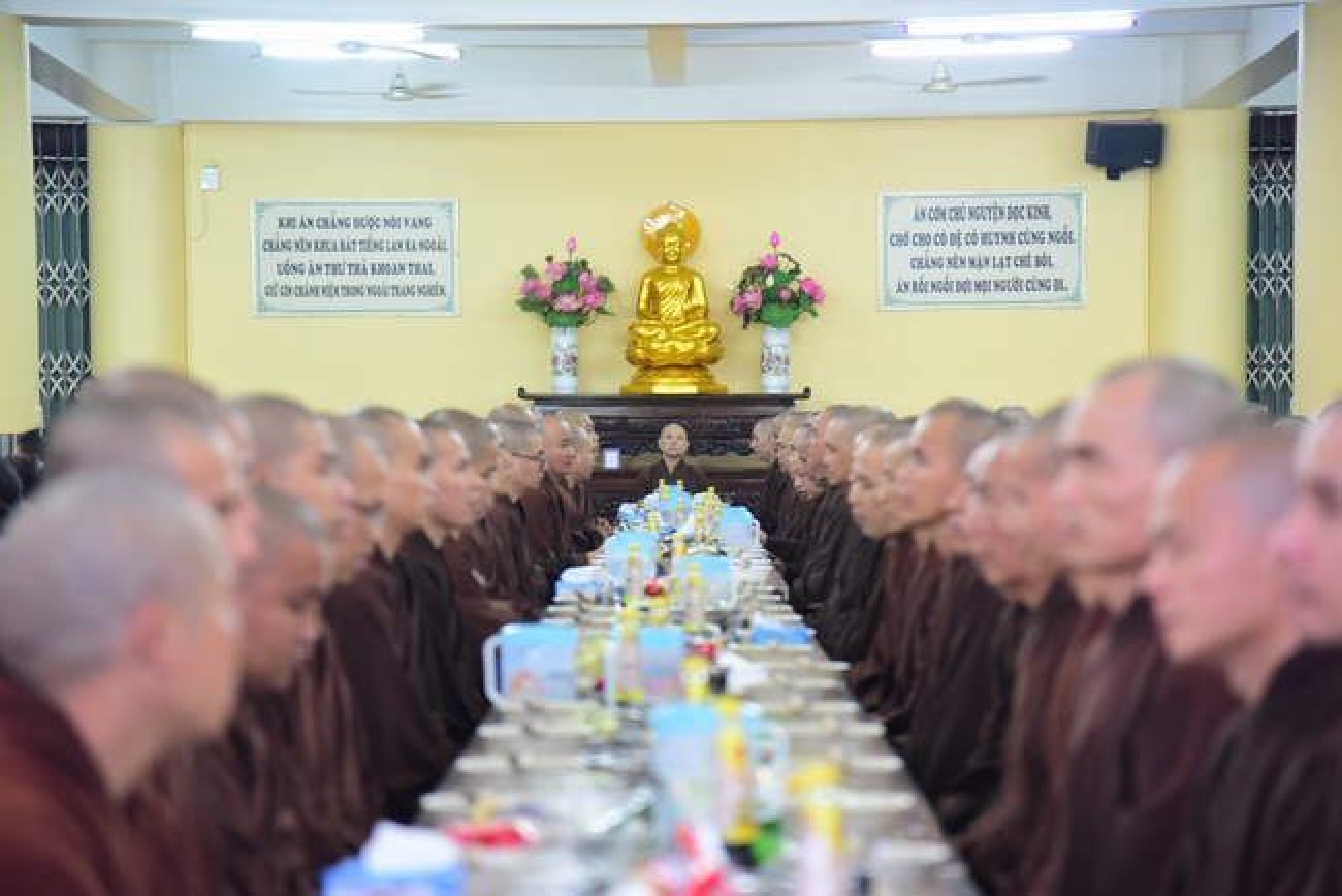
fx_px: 4475
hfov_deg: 17.1
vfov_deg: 11.4
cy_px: 448
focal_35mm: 120
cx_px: 671
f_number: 4
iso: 3200
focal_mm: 120
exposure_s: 1/50
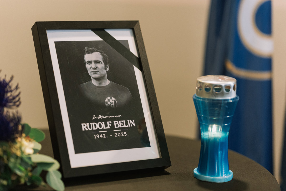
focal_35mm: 85
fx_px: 675
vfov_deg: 16.1
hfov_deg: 23.9
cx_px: 143
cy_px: 96
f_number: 1.4
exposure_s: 1/320
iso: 2500
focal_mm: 85
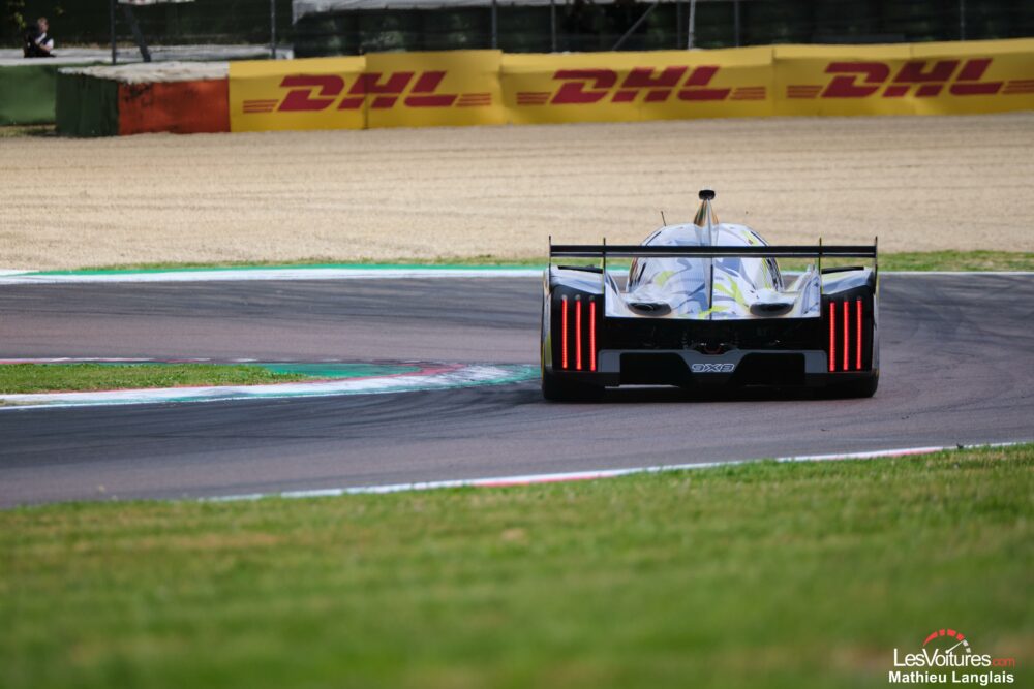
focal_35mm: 294
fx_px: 8445
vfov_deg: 4.7
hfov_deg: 7.0
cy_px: 344
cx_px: 517
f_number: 4
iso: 200
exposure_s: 1/800
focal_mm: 196
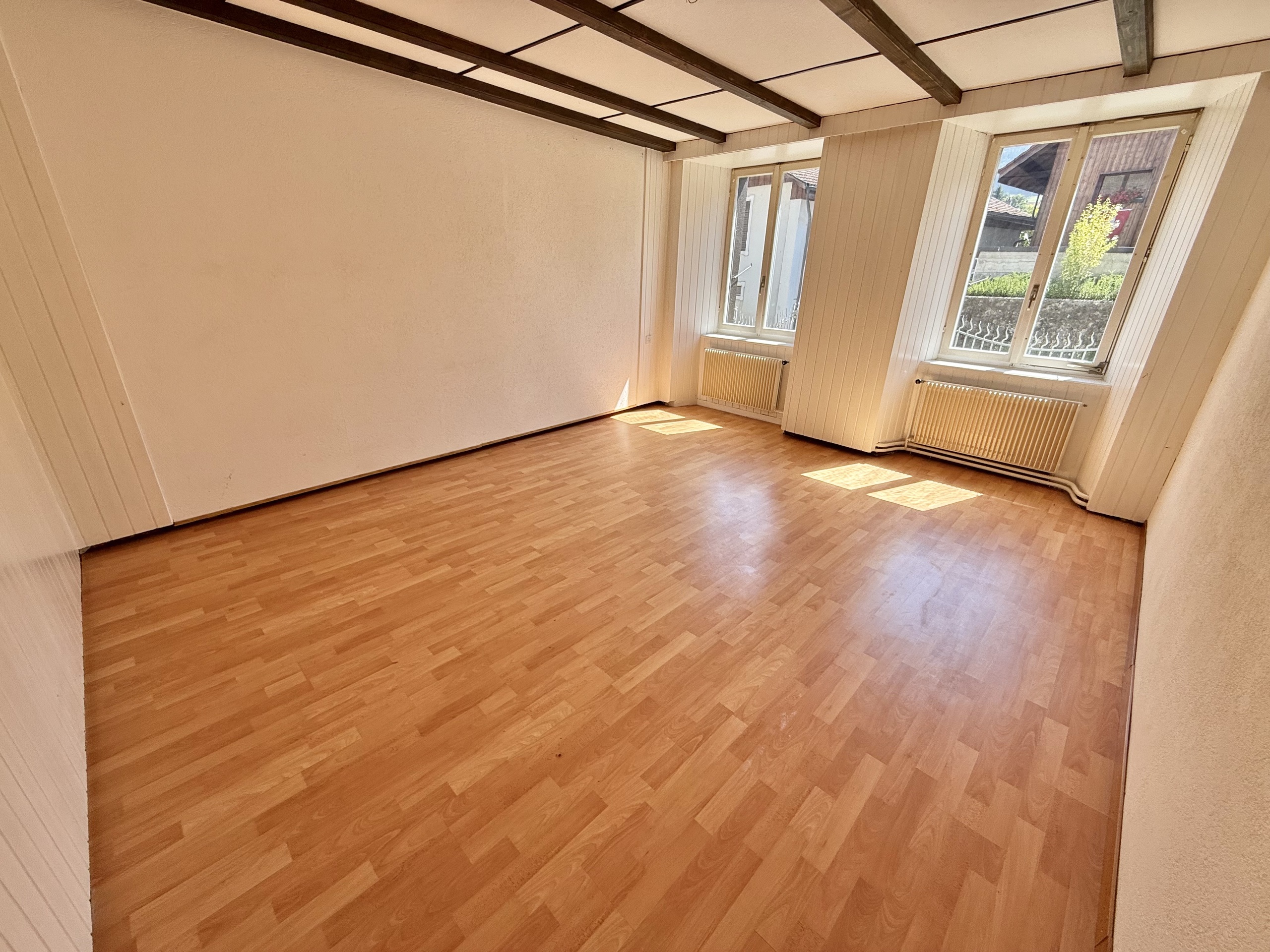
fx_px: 514
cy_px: 476
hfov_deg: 102.1
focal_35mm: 14
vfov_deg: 85.7
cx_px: 635
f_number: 2.2
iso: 64
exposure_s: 1/379
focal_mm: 2.22
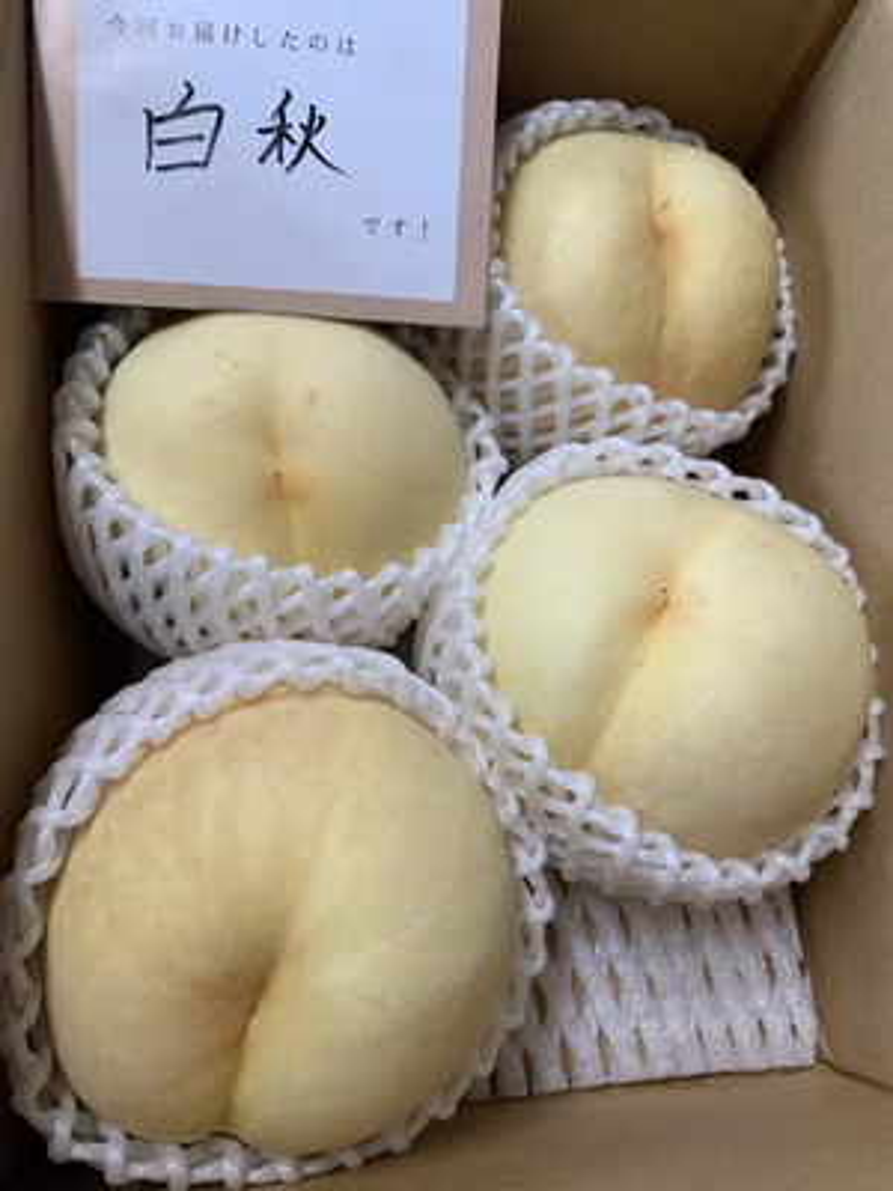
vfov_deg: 67.3
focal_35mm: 26
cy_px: 596
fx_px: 894
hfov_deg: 53.1
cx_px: 446
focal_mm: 4.25
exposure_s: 1/120
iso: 80
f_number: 1.8
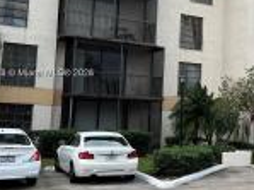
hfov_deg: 25.3
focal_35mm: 70
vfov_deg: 20.9
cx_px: 298
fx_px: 512
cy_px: 74
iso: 50
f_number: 1.5
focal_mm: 5.7
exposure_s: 1/909
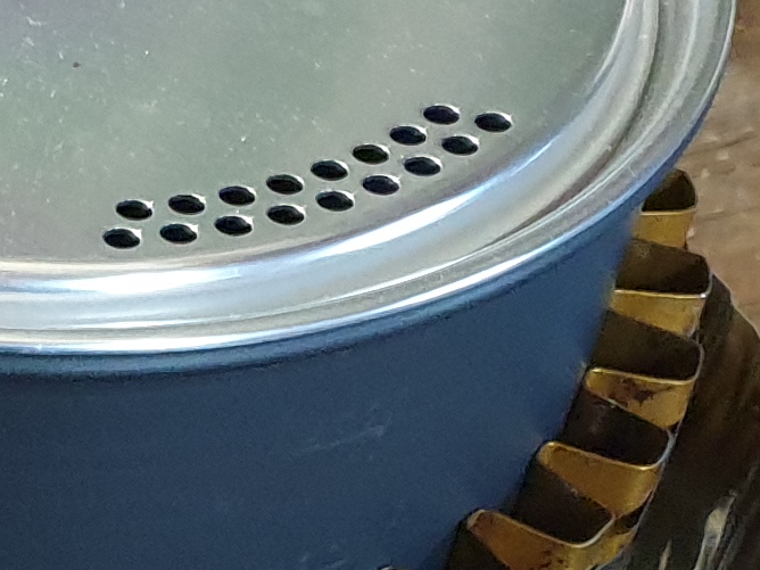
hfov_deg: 11.8
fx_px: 3447
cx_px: -538
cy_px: 882
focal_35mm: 157
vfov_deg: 9.2
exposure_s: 1/25
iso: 320
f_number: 1.5
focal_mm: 4.3
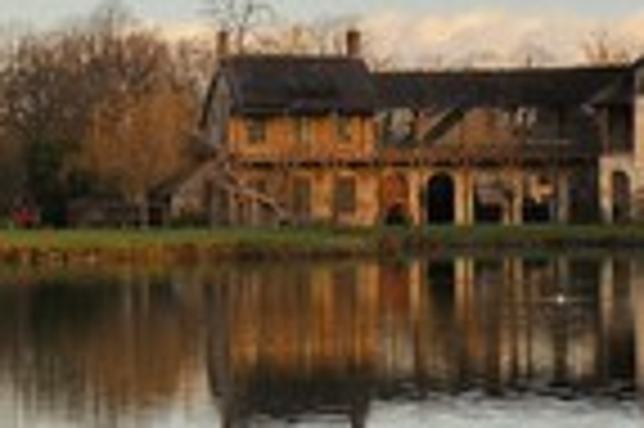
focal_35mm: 147
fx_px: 2627
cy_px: 266
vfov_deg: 9.3
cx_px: 81
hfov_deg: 13.9
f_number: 9
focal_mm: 50
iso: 200
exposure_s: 1/160
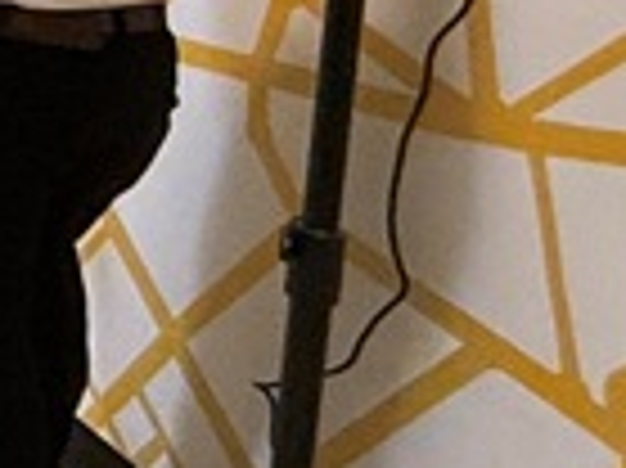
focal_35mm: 103
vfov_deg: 13.2
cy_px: -310
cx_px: -1675
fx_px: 1861
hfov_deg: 9.0
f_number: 2.2
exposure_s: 1/100
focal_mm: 2.22
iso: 125
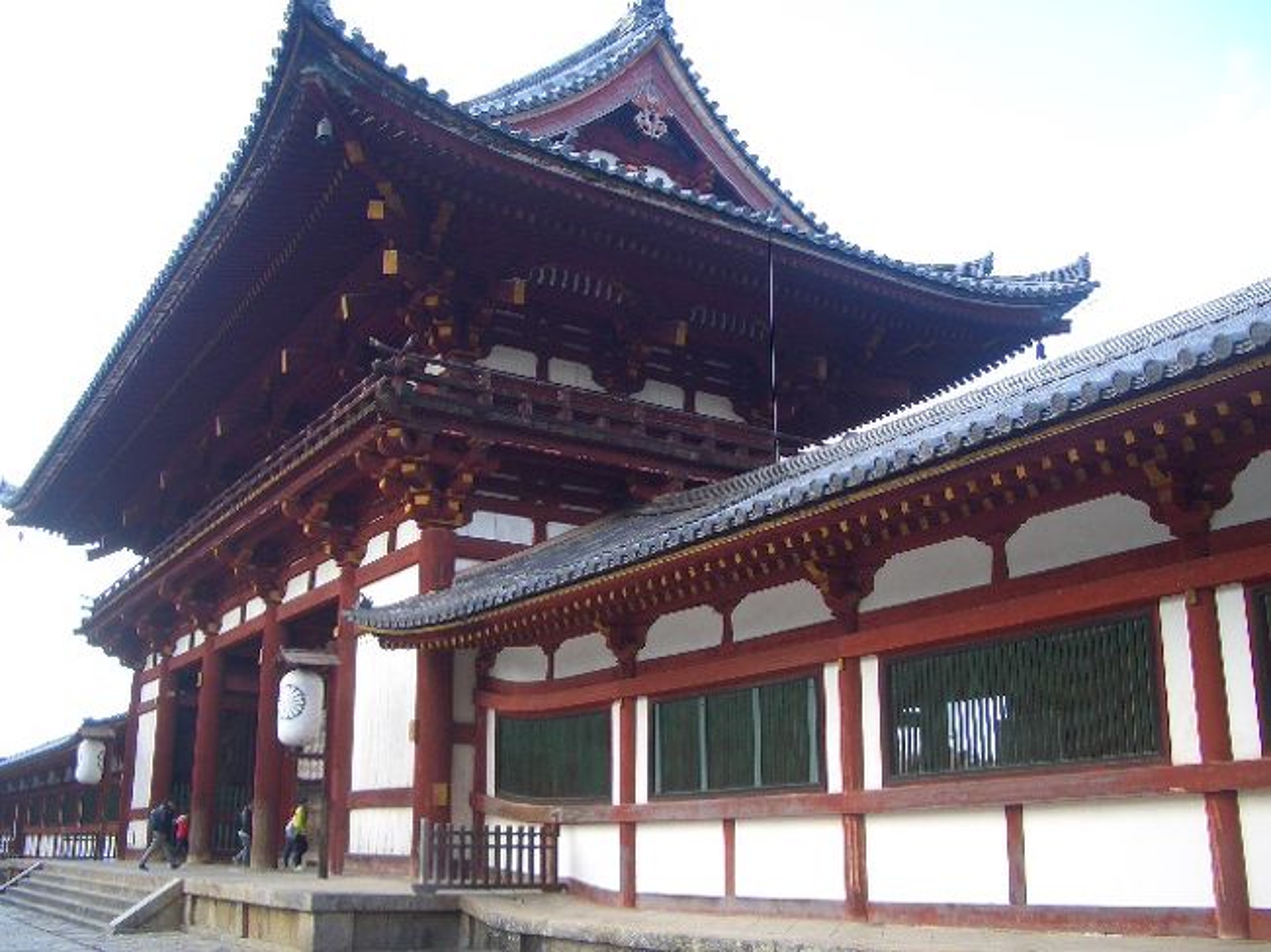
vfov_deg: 40.7
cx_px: 636
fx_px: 1285
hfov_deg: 52.6
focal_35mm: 35
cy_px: 476
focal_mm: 5.8
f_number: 2.6
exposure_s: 1/100
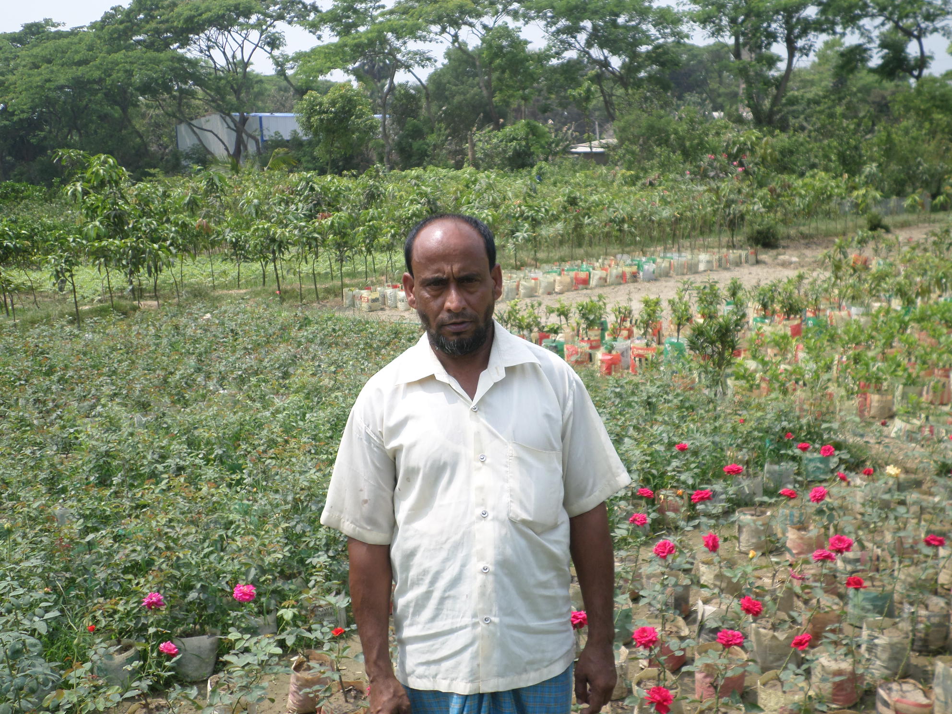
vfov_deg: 39.7
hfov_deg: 51.4
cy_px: 357
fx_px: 990
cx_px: 476
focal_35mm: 36
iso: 80
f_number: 3
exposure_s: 1/750
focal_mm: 6.5
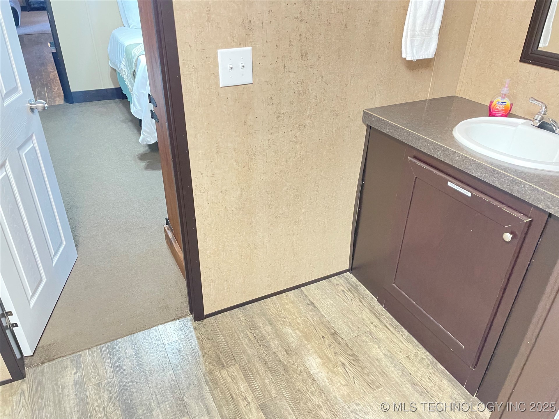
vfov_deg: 53.1
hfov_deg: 67.3
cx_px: 280
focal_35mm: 26
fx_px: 420
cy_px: 210
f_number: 1.6
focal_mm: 4.2
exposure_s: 1/40
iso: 500
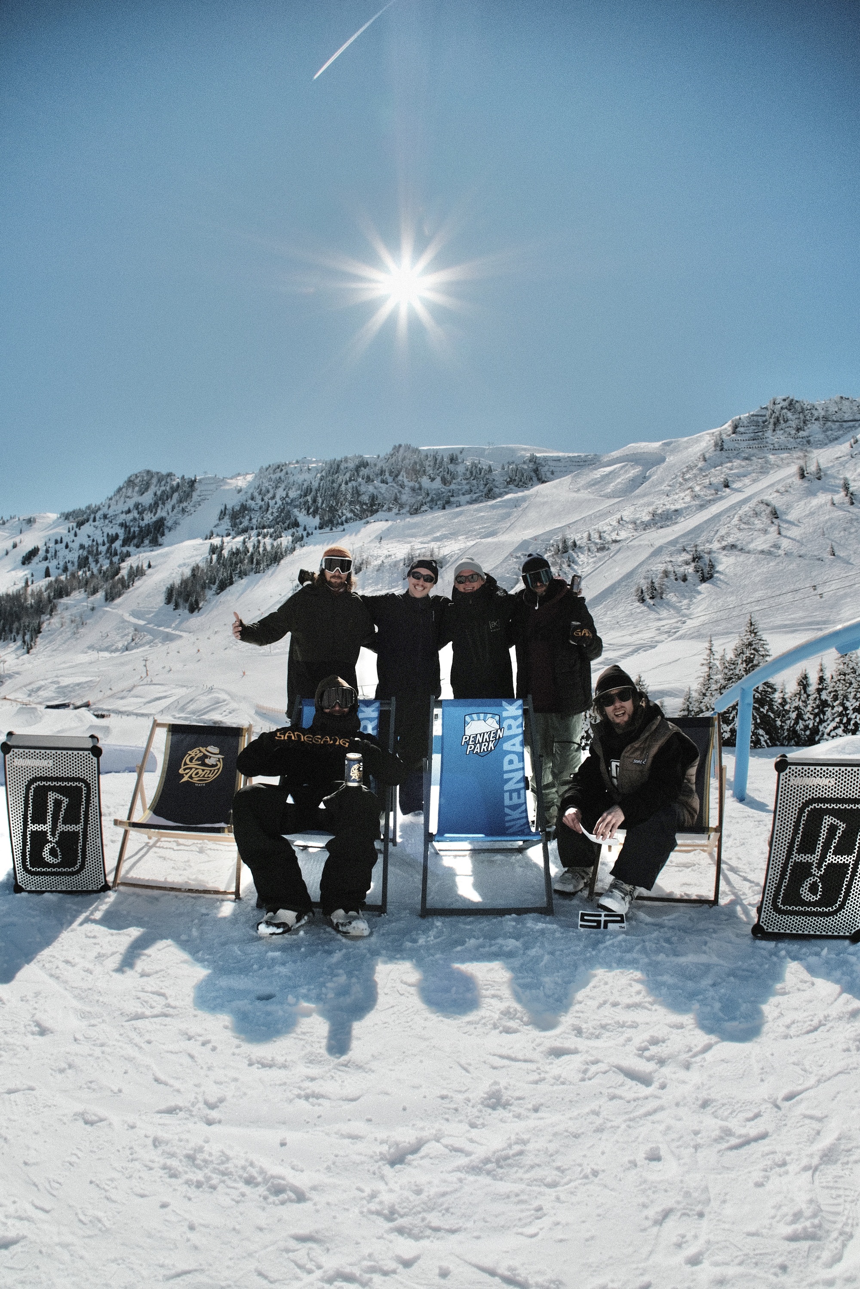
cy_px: 644
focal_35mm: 23
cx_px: 430
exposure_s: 1/1600
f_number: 8
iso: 400
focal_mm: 15
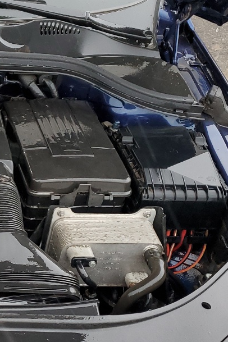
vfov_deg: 28.5
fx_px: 674
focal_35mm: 71
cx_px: -122
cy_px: 176
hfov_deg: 17.2
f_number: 1.5
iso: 57
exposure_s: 1/120
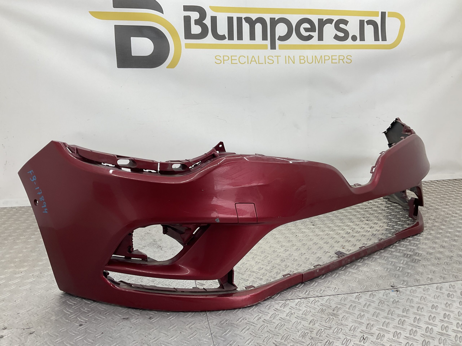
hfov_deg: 61.7
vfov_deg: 48.2
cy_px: 173
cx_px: 231
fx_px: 387
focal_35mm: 29
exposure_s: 1/120
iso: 25
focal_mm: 3
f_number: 1.8
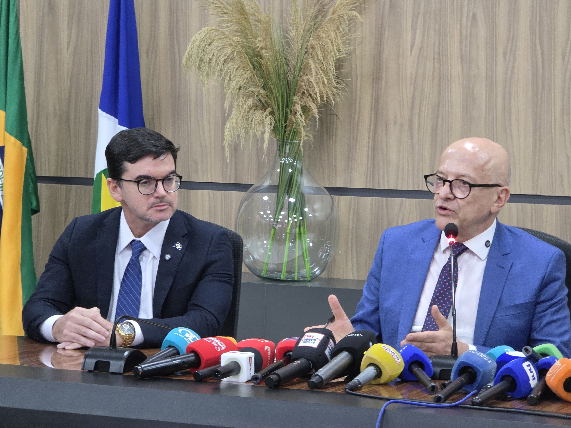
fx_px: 1979
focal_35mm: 120
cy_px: 205
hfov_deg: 16.4
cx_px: 283
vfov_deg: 12.3
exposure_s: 1/40
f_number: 3.4
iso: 1250
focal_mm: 18.6
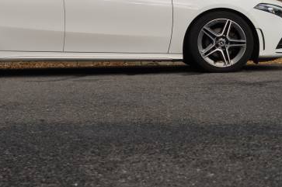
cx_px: 85
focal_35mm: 90
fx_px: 704
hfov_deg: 22.5
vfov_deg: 15.0
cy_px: 23
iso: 100
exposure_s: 1/200
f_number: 5.6
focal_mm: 34
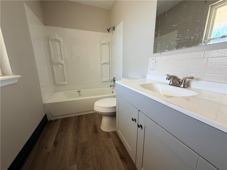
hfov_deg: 102.1
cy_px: 85
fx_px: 92
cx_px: 114
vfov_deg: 85.7
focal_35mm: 14
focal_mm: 2.22
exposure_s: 1/121
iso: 100
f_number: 2.2
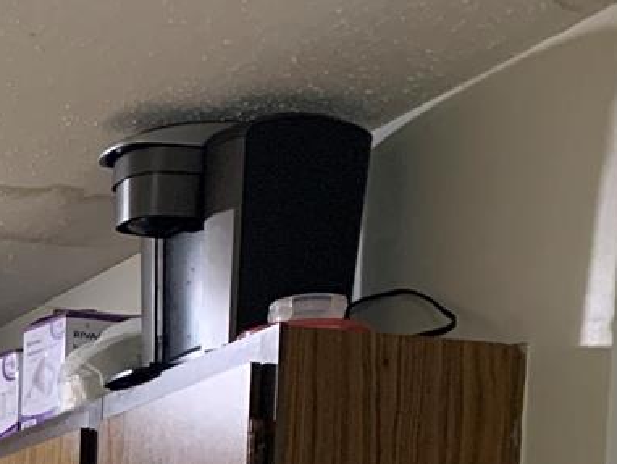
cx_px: -523
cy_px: 818
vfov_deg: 13.6
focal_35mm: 98
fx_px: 1748
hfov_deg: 16.5
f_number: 1.8
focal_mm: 4.25
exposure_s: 1/60
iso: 200
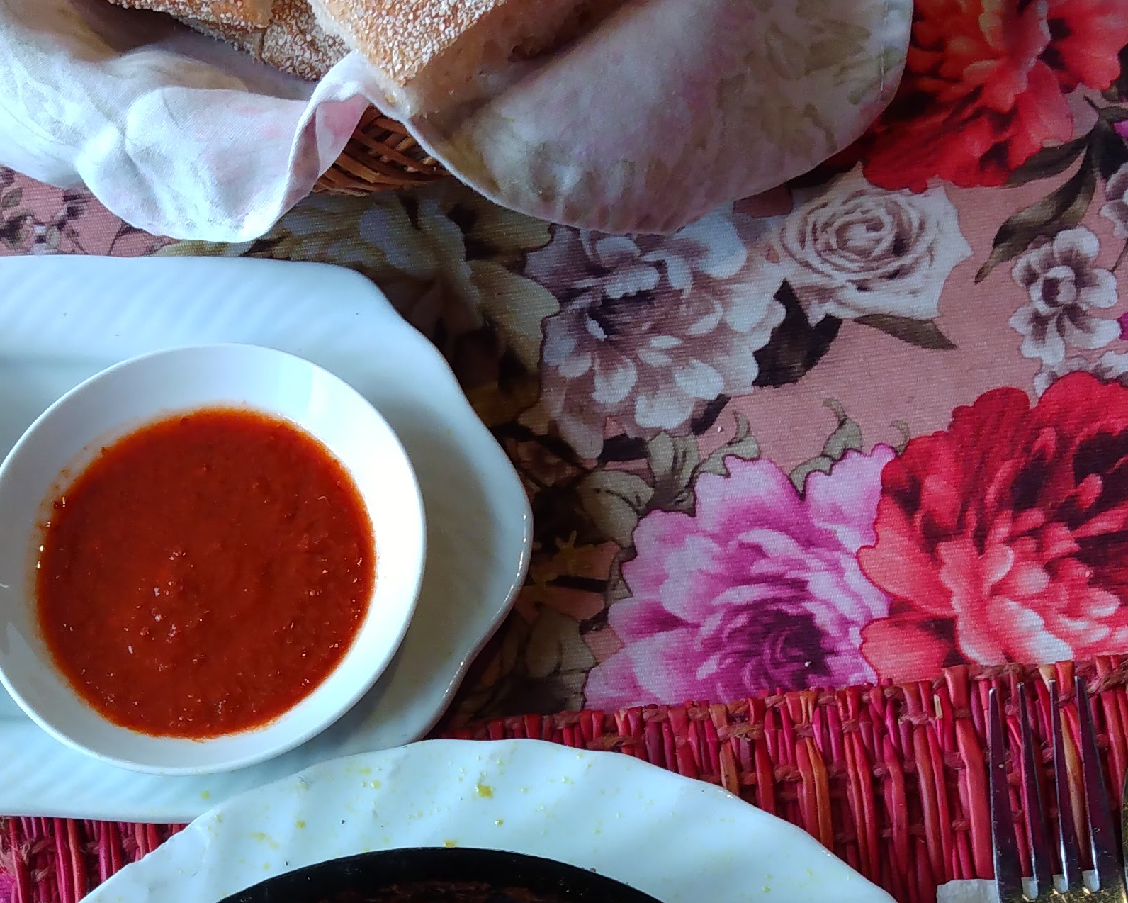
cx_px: 434
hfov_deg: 36.5
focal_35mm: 51
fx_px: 1703
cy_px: 813
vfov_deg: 28.5
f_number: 2
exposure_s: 1/50
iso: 163
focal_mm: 3.54
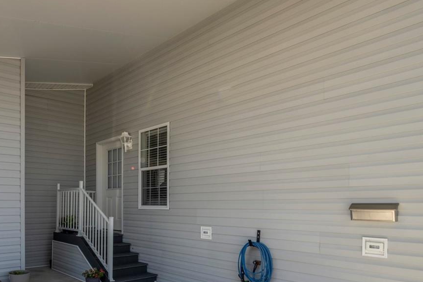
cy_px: 204
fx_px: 305
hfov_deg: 63.9
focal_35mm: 26
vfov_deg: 48.0
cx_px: 90
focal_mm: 14
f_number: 8
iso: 100
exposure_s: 1/125
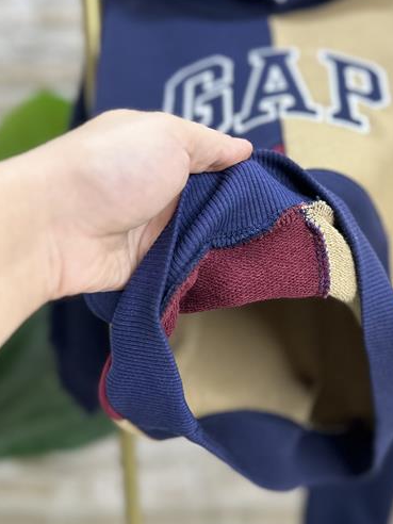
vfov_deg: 47.9
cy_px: 260
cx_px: 297
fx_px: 590
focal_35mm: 39
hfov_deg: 35.9
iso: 160
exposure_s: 1/100
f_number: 1.78
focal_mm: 6.86
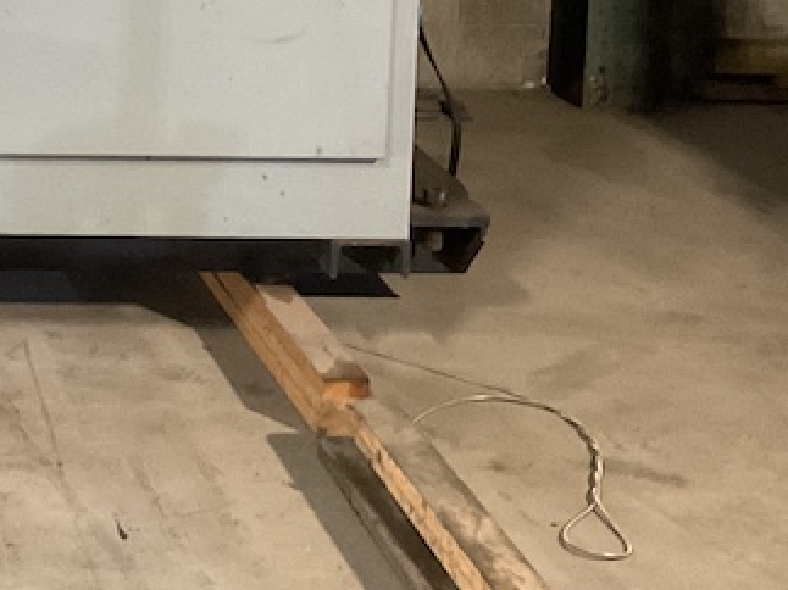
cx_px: -210
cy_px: -234
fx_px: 2094
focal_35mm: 92
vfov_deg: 15.1
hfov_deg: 19.8
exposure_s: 1/40
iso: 250
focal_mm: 3
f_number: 1.8
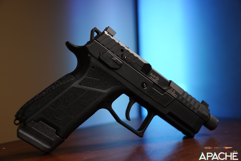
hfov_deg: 41.1
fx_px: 321
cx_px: 120
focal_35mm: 48
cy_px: 80
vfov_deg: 28.1
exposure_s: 1/25
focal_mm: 32
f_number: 2.8
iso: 400
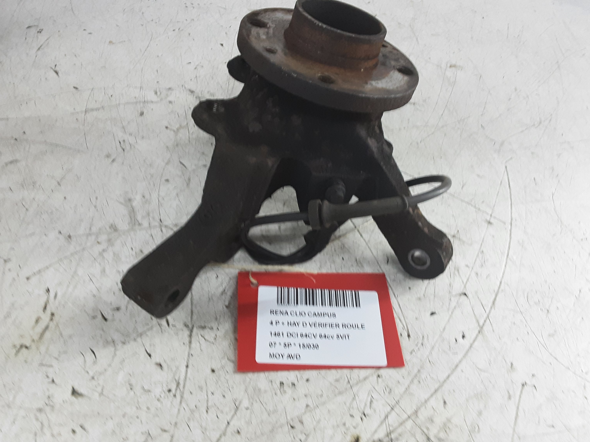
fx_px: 494
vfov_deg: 48.2
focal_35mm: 29
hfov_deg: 61.6
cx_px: 285
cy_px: 206
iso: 160
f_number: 1.9
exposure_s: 1/50
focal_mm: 2.91
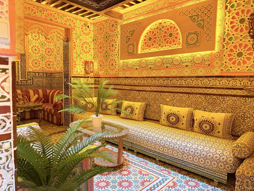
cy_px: 96
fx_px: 176
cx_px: 127
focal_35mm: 24
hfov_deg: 71.6
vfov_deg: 56.8
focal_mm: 6.76
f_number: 1.78
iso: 400
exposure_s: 1/100
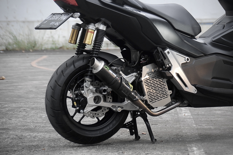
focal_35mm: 120
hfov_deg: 17.1
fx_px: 777
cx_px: 116
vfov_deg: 11.4
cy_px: 78
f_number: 5.6
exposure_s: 1/125
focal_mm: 120
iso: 400
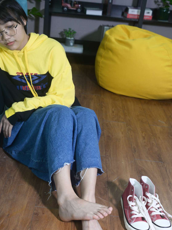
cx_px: 66
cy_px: 131
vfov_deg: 40.3
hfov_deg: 30.8
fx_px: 311
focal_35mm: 47
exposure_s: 1/125
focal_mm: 35
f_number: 5
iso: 800
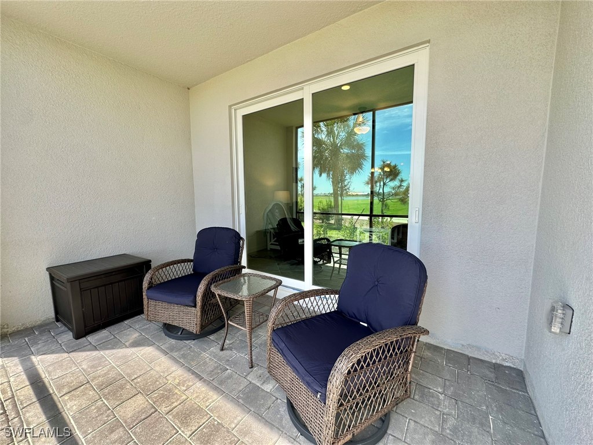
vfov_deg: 85.7
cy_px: 222
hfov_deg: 102.1
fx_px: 240
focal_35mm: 14
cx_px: 296
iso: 40
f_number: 2.2
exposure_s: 1/130
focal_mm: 2.22
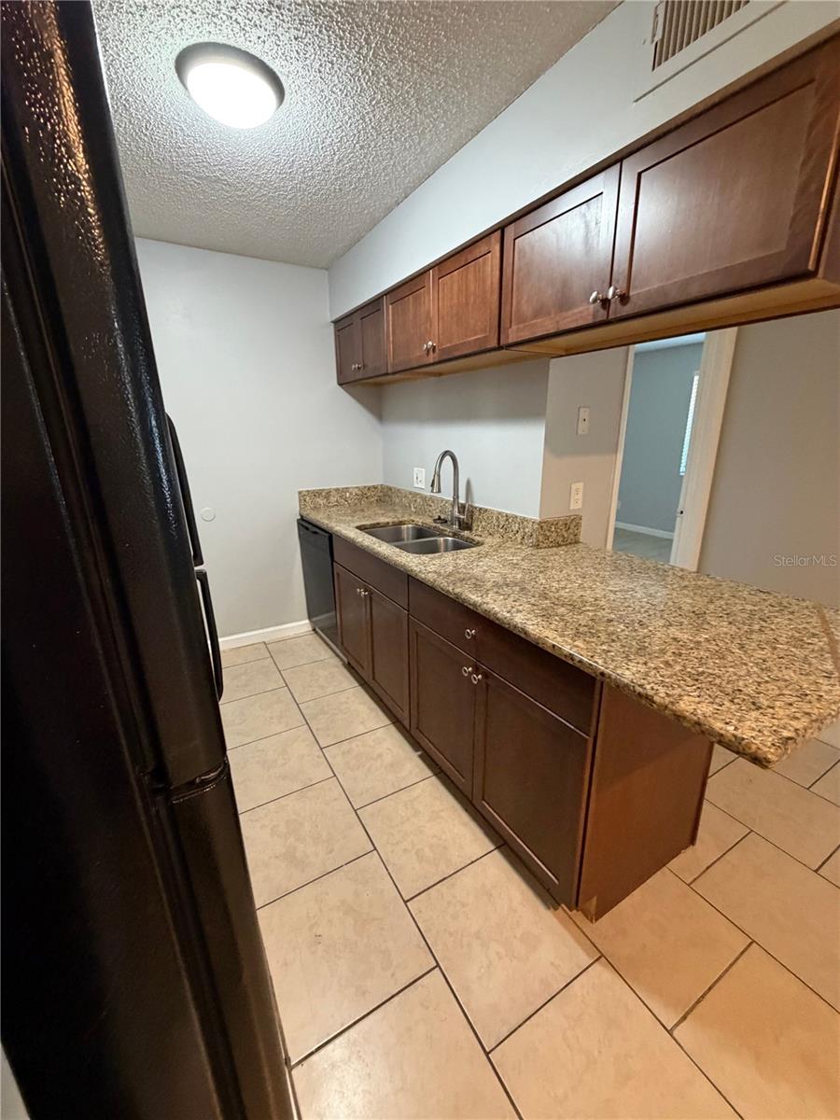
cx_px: 420
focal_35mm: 14
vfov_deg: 102.1
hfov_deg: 85.7
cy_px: 560
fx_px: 453
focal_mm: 2.22
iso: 500
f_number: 2.2
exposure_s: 1/60
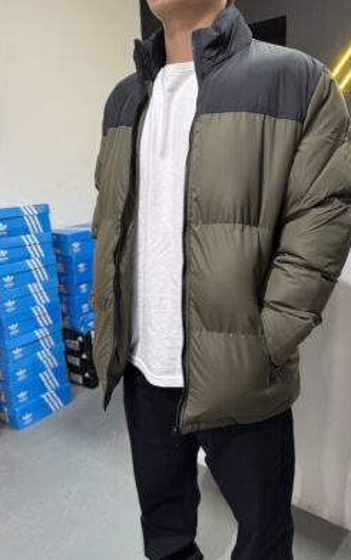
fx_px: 397
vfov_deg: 70.4
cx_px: 212
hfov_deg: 47.4
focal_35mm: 26
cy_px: 284
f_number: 1.78
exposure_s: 1/50
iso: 125
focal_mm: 6.76
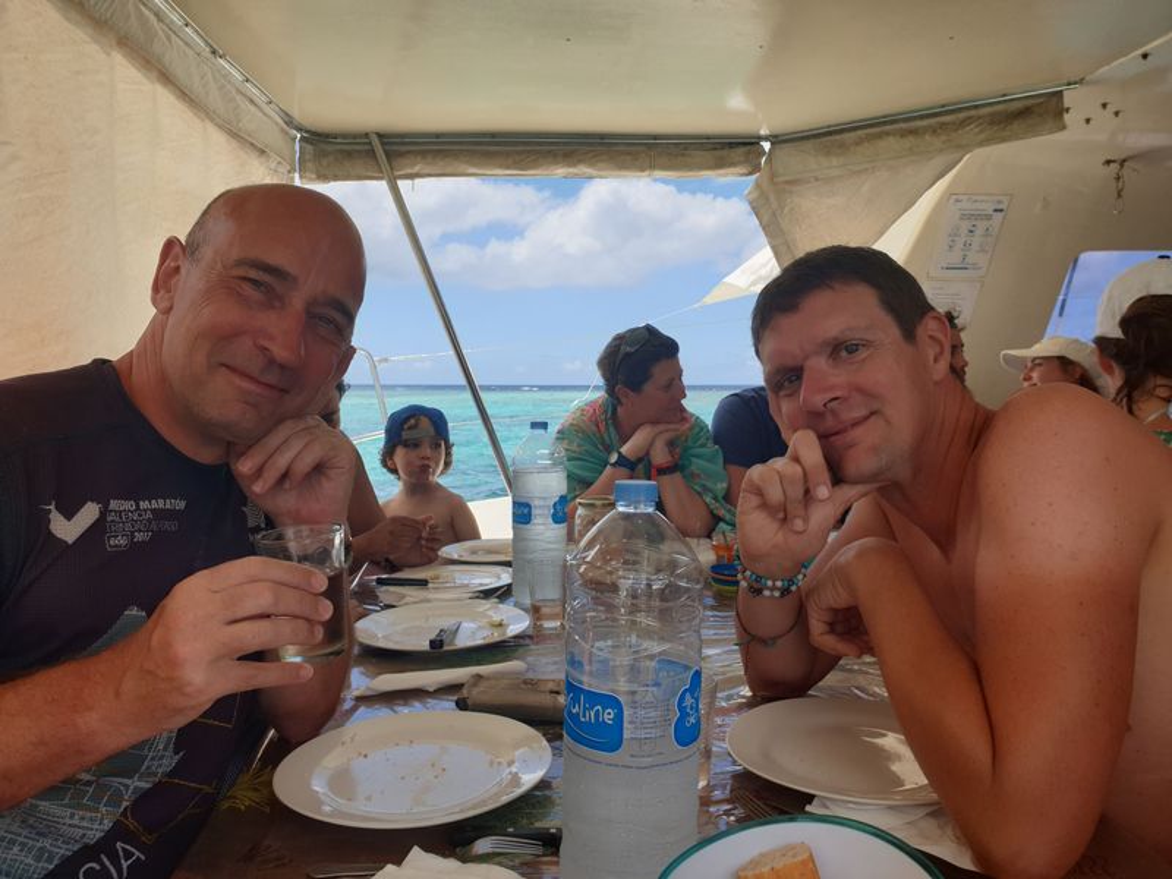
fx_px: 880
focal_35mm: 26
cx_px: 586
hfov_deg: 67.3
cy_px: 440
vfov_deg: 53.1
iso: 50
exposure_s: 1/1148
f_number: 2.4
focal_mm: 4.3
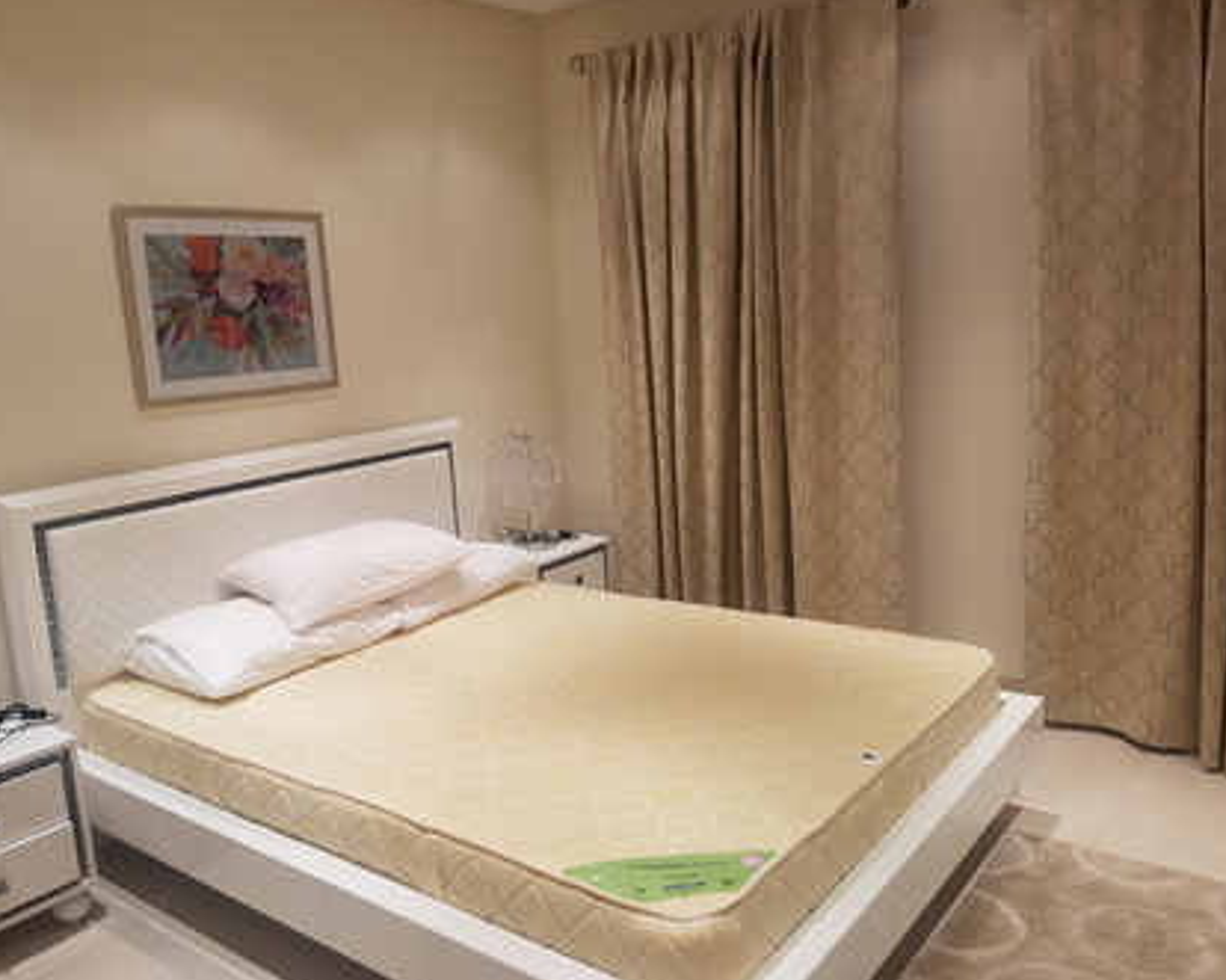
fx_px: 1016
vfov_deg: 51.5
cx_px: 564
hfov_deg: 62.1
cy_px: 493
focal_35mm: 28
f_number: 1.7
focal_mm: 4.2
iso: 80
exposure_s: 1/50
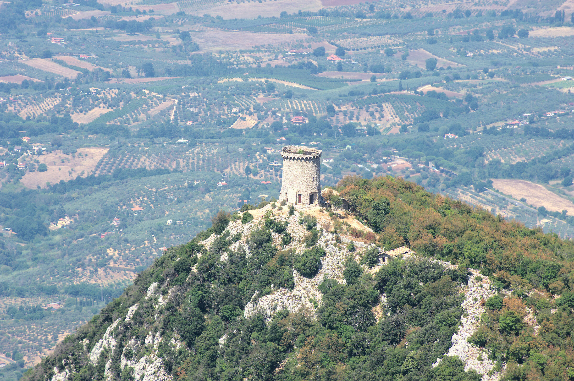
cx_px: 287
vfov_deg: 4.6
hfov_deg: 6.9
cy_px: 190
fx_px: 4777
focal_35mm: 300
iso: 200
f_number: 11
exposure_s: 1/320
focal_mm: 300
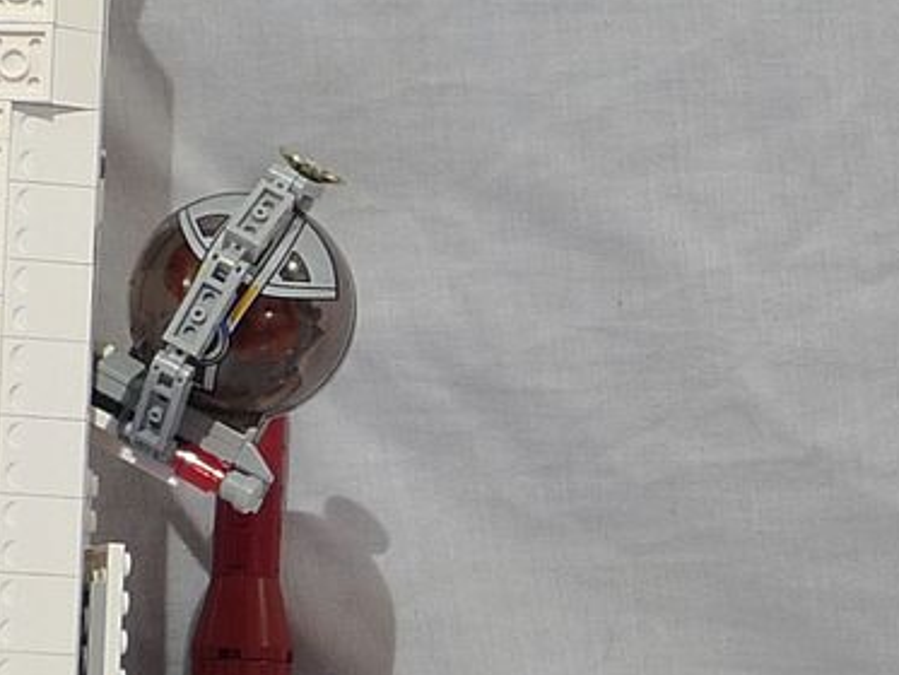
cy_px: 357
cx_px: 877
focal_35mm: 215
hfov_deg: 9.1
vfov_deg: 6.9
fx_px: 5585
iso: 80
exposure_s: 2.5
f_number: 4.5
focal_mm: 9.3
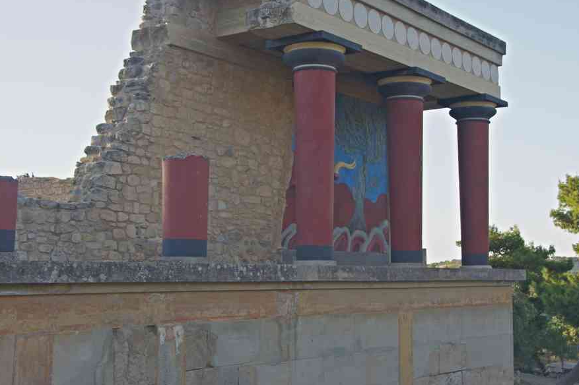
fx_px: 788
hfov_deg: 40.3
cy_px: 175
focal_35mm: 49
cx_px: 315
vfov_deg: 27.5
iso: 400
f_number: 5.6
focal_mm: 29.4
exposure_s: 1/125
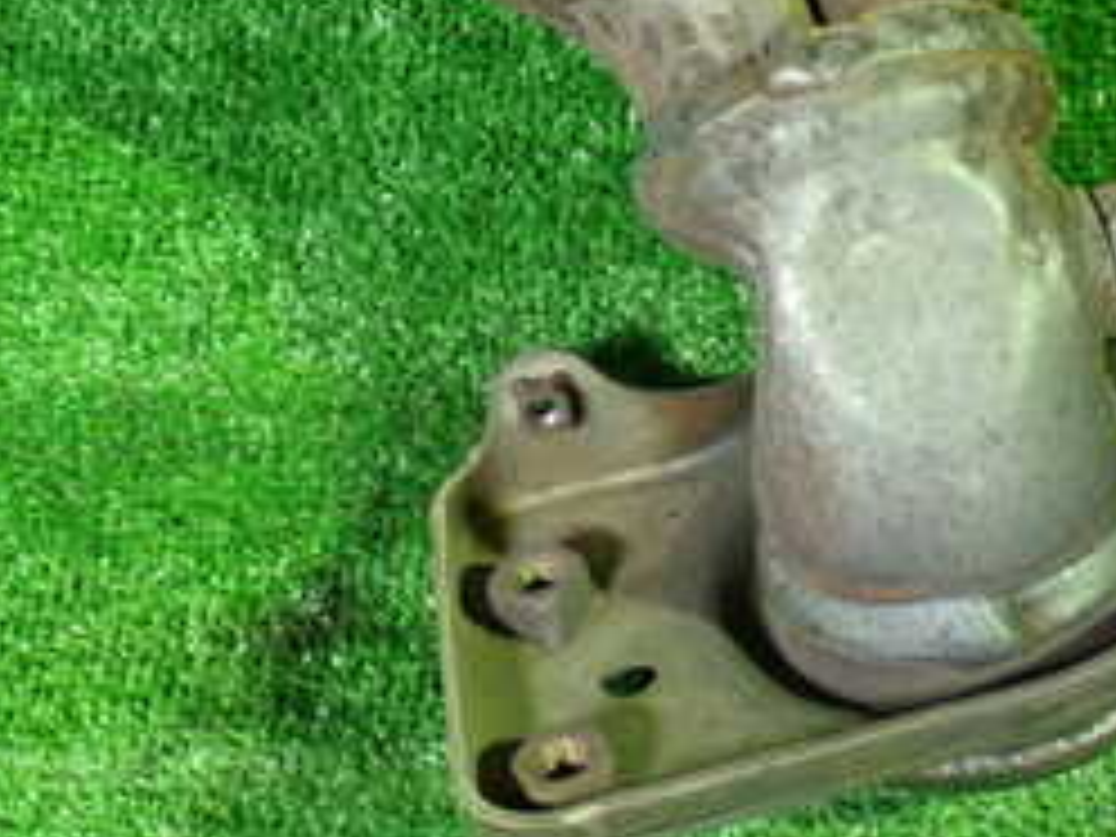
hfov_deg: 21.3
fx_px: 2966
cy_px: -18
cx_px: 644
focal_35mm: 92
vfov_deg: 15.7
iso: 800
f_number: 2.7
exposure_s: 1/25
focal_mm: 6.83
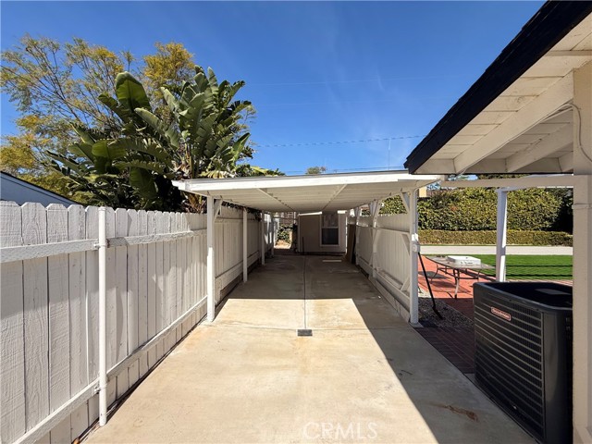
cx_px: 296
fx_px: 239
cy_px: 222
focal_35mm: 14
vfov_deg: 85.7
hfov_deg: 102.1
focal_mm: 2.22
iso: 50
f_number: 2.2
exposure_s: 1/2717
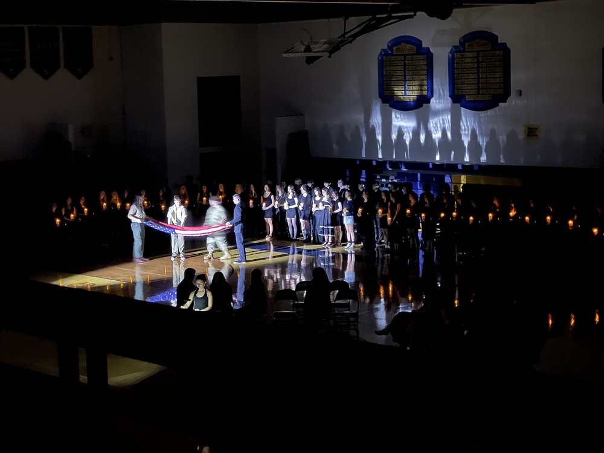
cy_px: 226
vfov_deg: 19.1
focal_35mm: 77
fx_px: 1344
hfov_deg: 25.3
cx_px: 302
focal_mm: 9
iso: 640
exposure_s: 1/4
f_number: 2.8
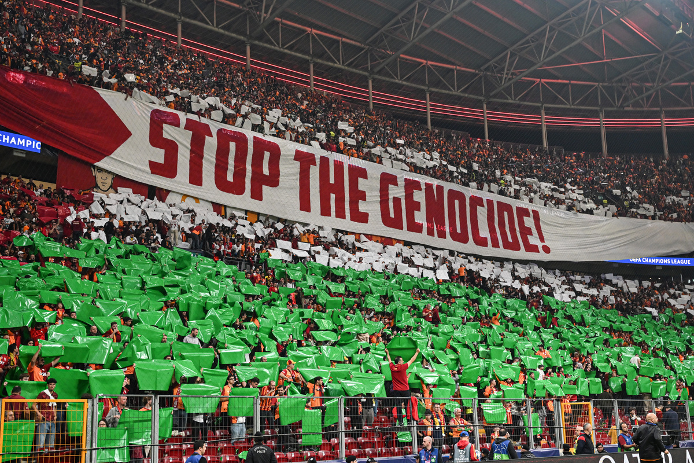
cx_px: 347
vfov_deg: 30.5
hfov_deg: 44.5
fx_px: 848
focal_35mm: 44
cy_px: 232
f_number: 4
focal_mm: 44
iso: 4000
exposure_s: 1/1000
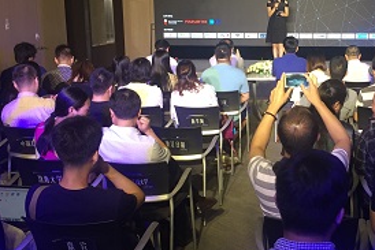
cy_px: 122
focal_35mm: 55
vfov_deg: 24.6
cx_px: 268
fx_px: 573
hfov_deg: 35.6
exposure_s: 1/33
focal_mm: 4.15
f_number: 2.2
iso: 64
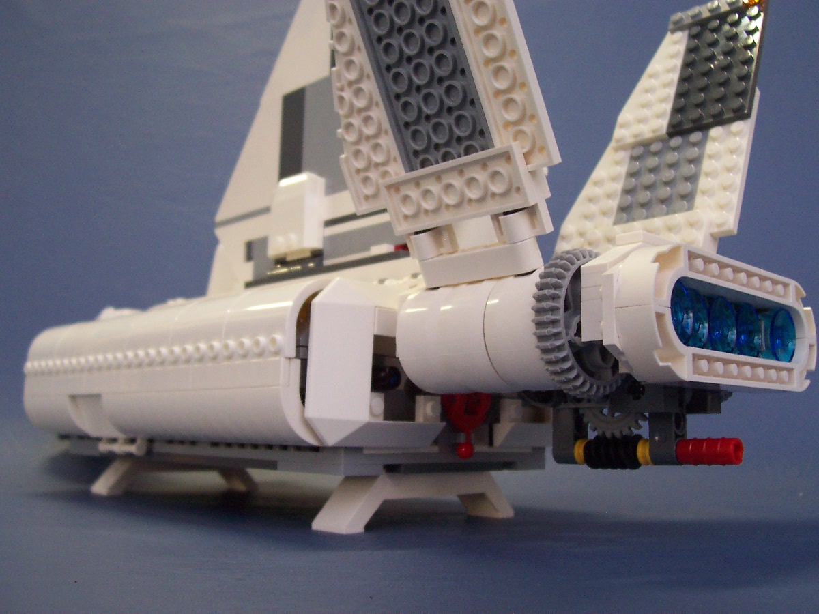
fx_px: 875
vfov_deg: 38.7
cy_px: 307
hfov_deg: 50.1
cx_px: 410
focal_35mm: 37
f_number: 2.8
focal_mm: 5.6
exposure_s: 1/8
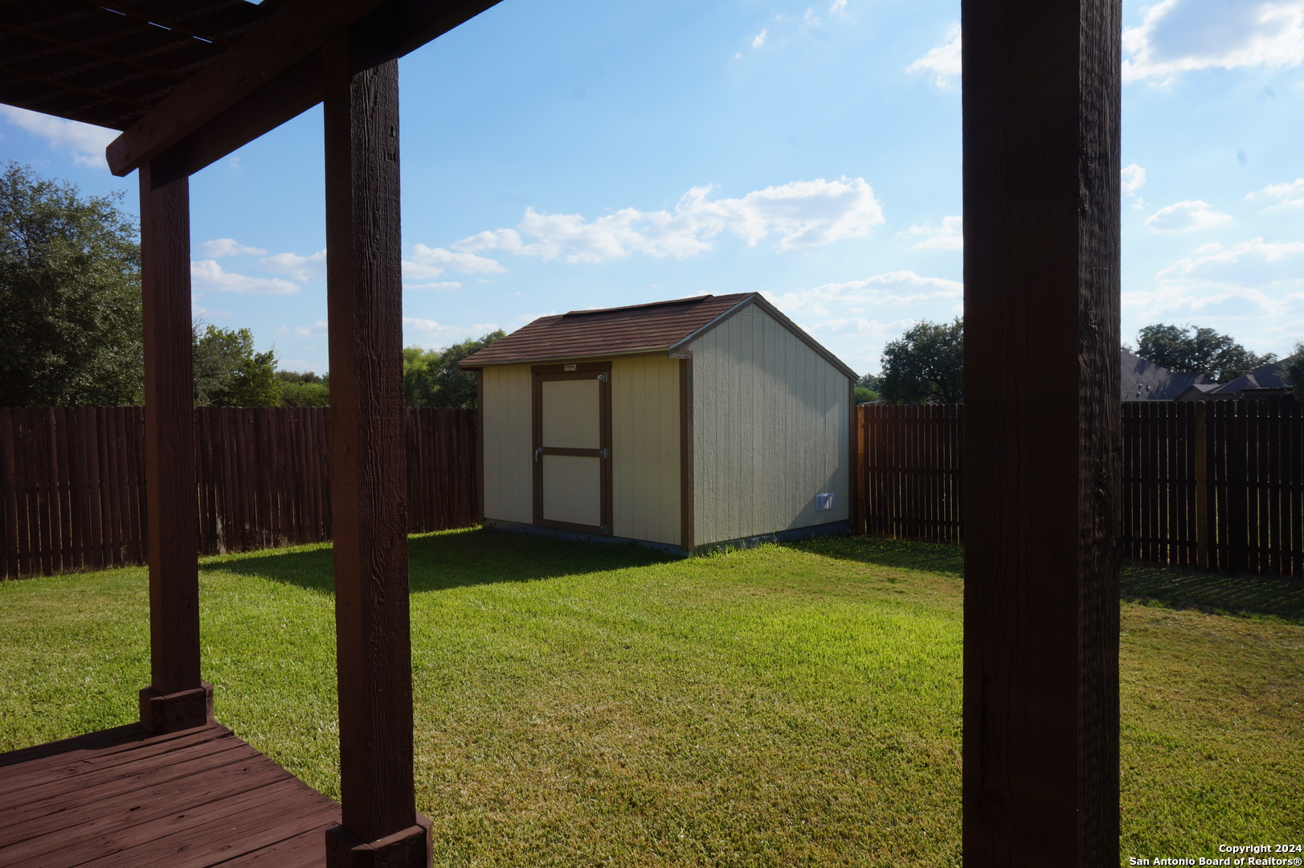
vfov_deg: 53.1
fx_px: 869
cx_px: 652
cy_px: 434
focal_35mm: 24
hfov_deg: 73.8
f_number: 16
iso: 100
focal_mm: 16
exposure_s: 1/100
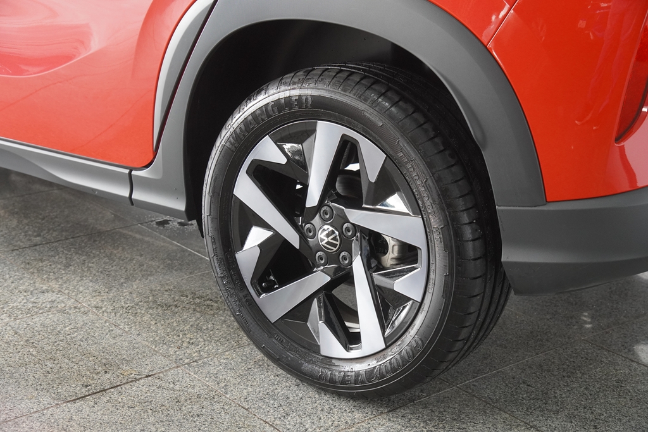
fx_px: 1188
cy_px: 216
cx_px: 324
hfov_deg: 30.5
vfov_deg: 20.6
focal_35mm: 66
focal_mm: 44
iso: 1600
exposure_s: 1/160
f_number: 4
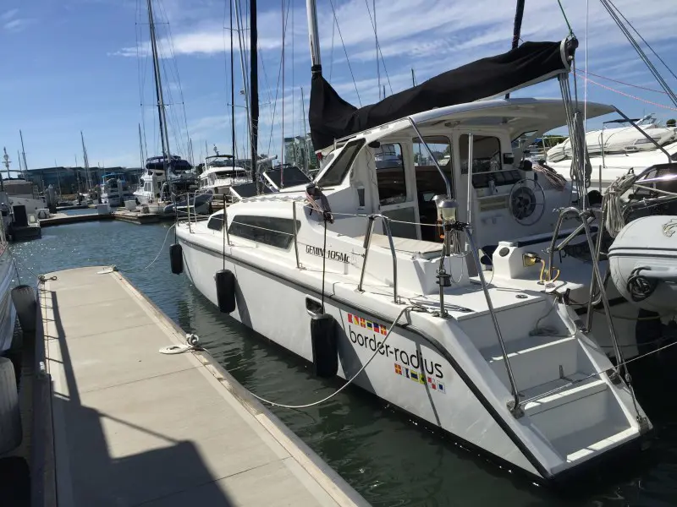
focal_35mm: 29
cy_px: 254
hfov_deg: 61.7
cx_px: 338
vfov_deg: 48.2
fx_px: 567
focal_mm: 4.15
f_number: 2.2
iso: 32
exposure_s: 1/3597
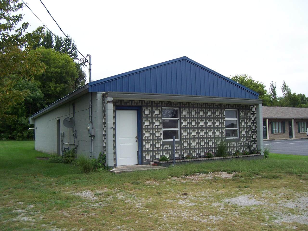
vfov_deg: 41.8
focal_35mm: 34
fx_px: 303
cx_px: 154
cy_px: 116
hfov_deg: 54.0
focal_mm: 5.6
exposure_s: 1/350
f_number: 2.7
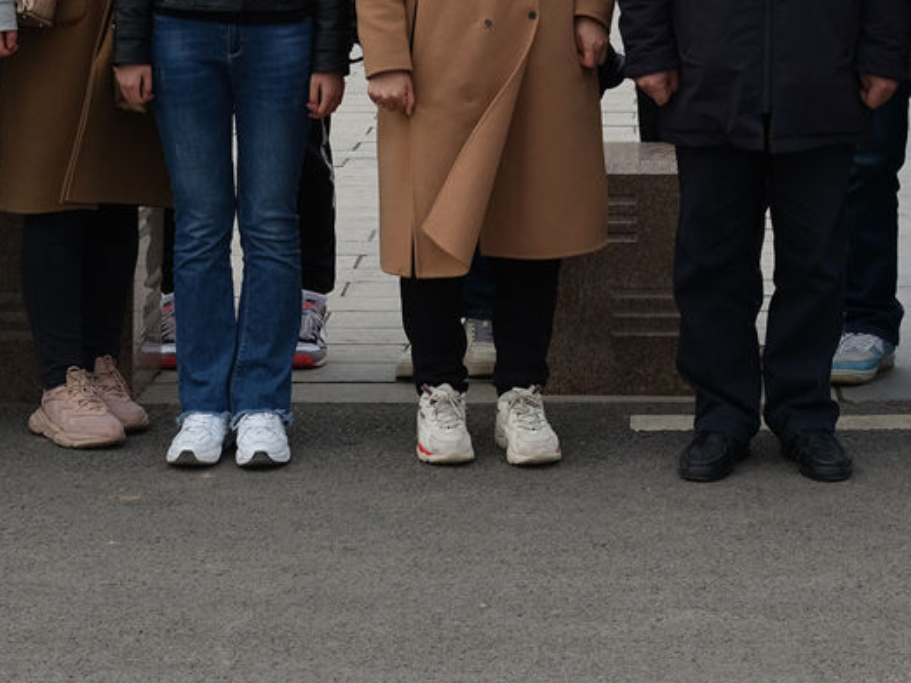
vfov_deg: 10.8
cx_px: 594
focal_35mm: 130
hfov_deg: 15.1
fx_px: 3420
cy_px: -458
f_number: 7.1
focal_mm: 42.5
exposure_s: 1/1100
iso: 800
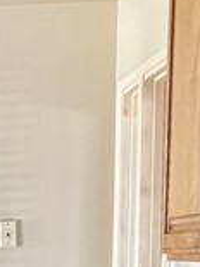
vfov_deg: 10.6
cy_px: 512
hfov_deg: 8.1
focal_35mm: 172
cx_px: -238
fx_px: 1327
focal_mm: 5.96
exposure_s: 1/60
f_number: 1.6
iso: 160
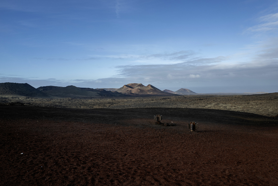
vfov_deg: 46.4
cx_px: 139
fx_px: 216
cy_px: 93
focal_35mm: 28
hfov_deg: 65.5
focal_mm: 28
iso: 200
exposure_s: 1/320
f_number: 11
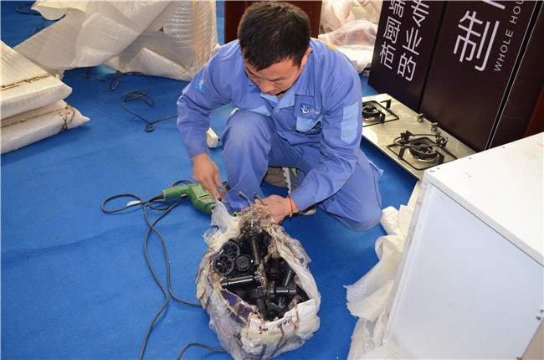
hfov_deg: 57.3
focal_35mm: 33
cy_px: 180
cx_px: 272
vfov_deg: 39.8
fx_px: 497
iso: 2000
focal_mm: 22
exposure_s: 1/60
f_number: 4
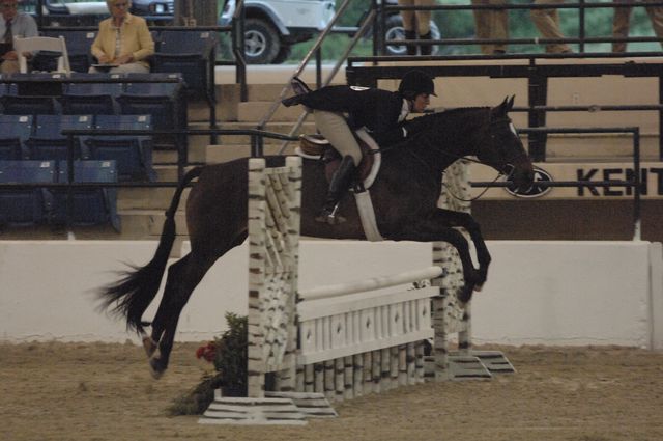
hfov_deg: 6.9
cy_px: 220
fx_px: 5518
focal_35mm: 300
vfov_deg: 4.6
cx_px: 332
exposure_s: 1/250
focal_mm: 200
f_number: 2.8
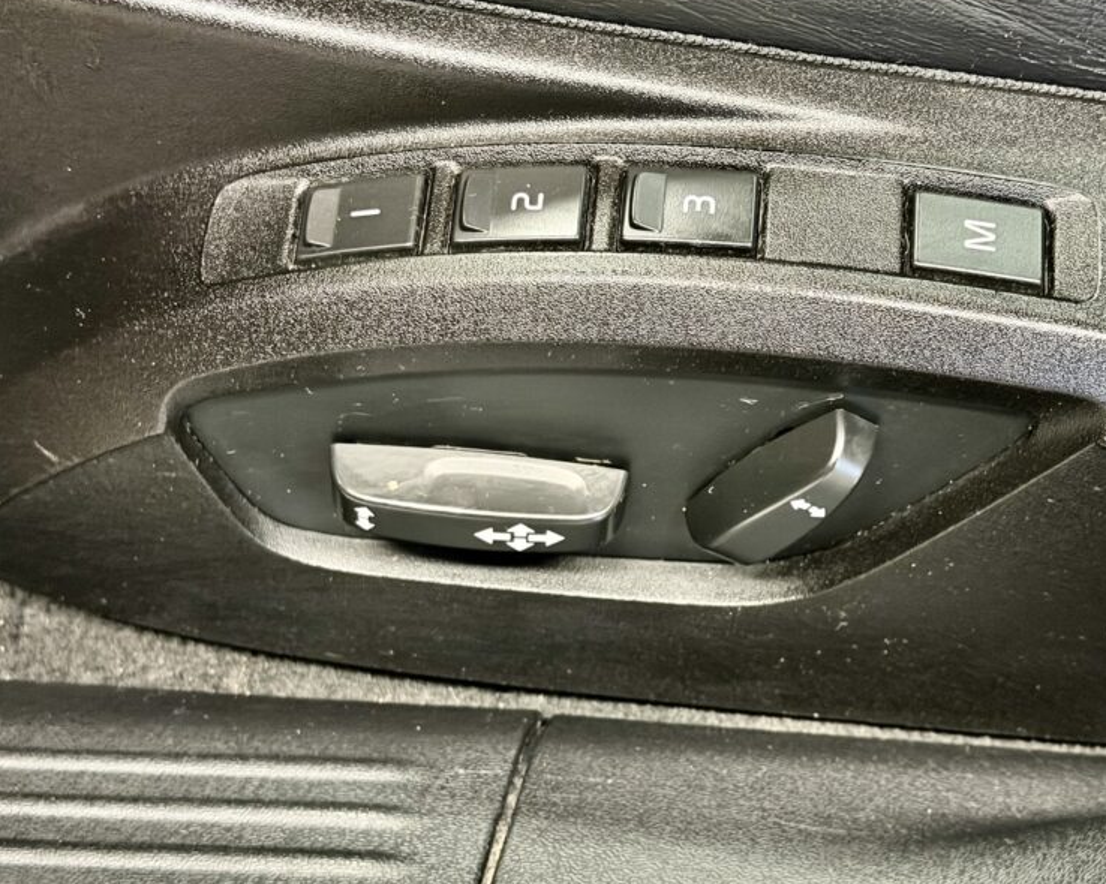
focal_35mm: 65
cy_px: 411
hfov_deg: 29.1
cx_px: 644
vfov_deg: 23.5
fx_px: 2127
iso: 500
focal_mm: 6.76
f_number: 1.78
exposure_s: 1/25
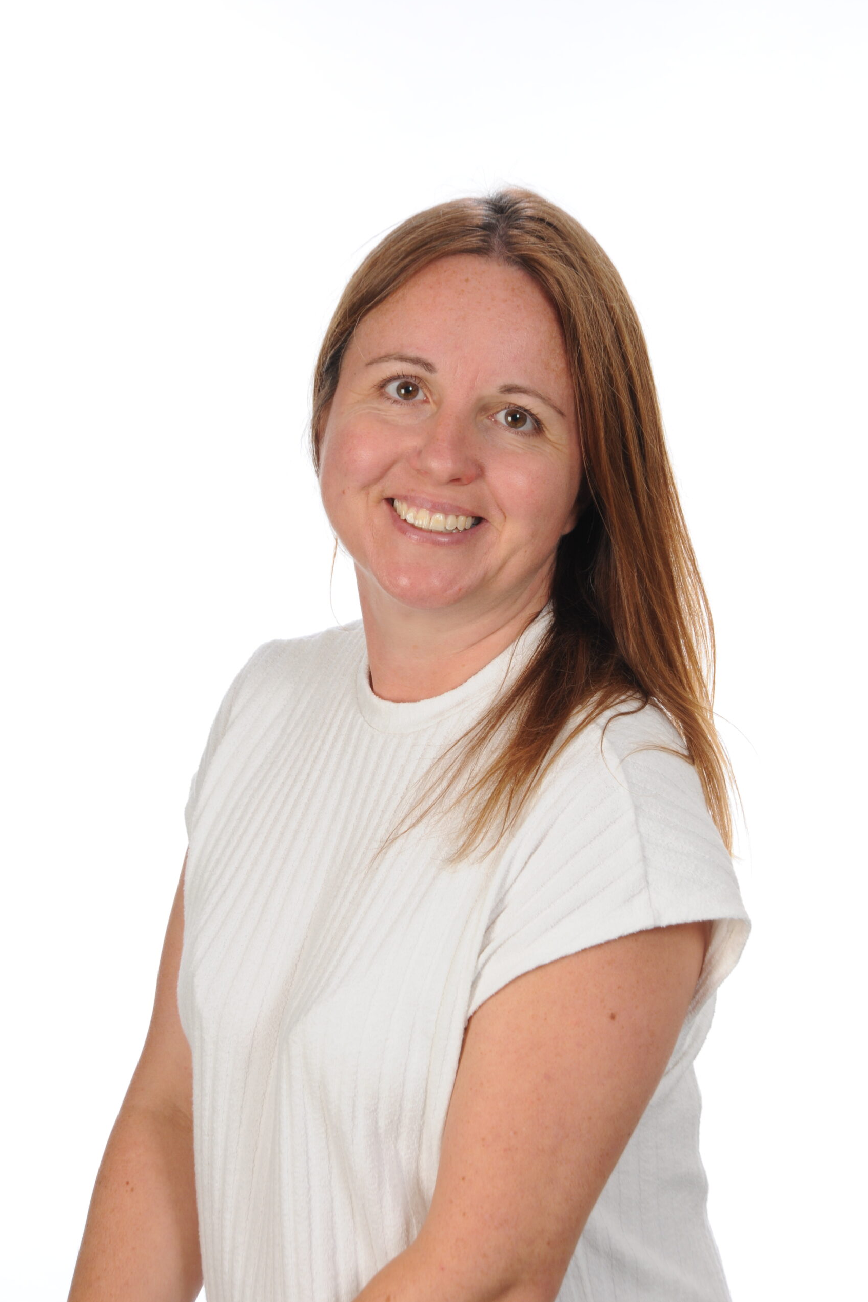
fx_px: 5028
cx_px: 435
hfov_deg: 9.9
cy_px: 653
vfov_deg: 14.8
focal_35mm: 139
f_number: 11
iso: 200
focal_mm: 92
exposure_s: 1/160
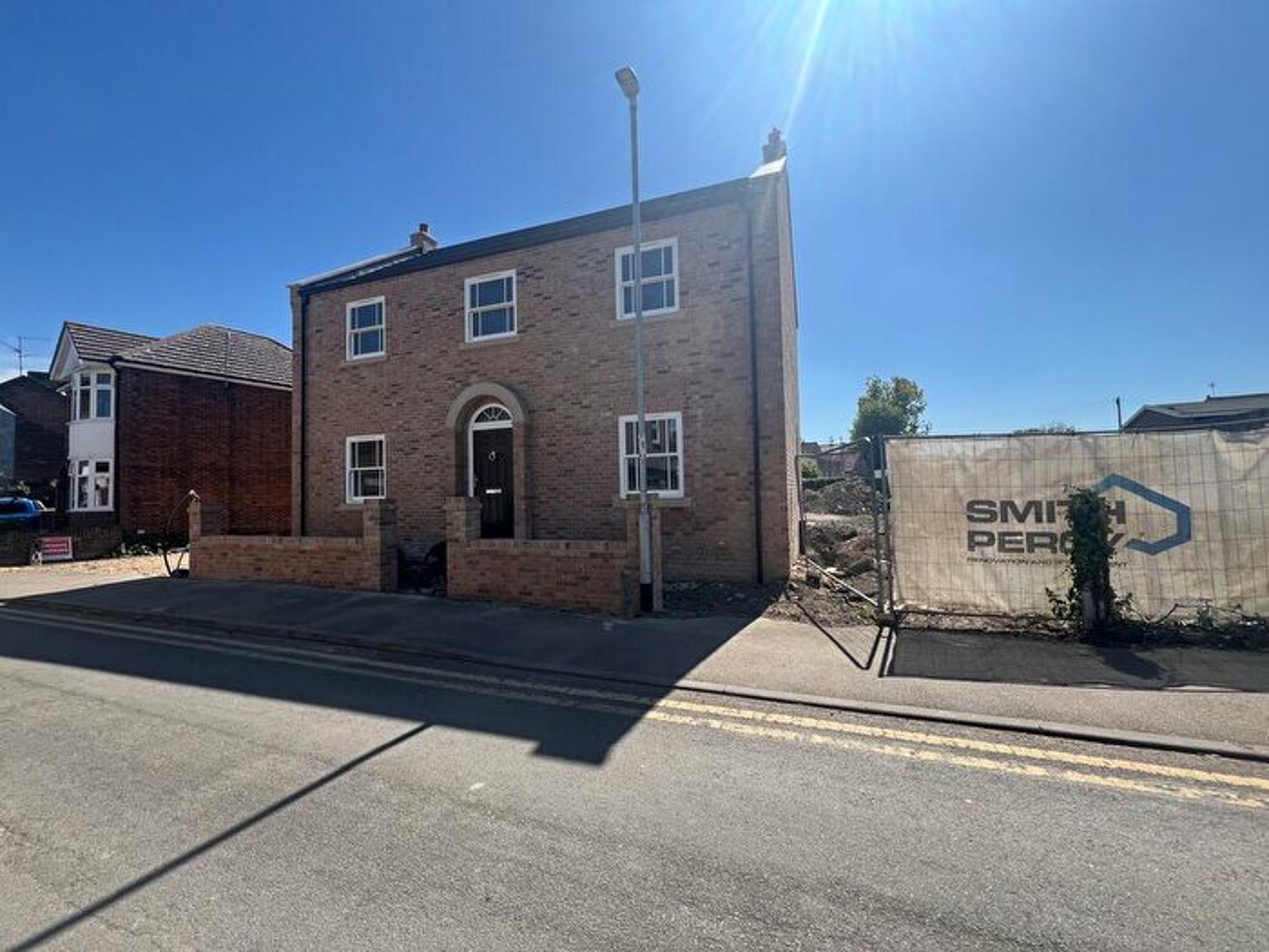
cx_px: 634
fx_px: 477
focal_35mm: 13
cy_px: 476
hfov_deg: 106.2
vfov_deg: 89.9
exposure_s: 1/896
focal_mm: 1.57
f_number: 1.8
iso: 32
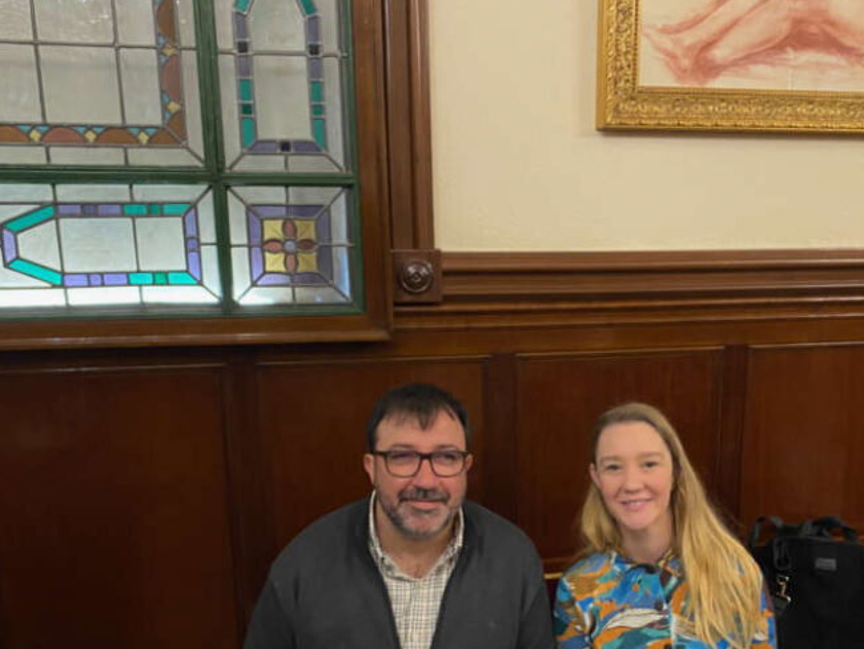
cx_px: 563
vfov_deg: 34.7
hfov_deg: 45.2
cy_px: 450
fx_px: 1024
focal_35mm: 41
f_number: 1.8
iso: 80
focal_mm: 4.25
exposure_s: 1/50
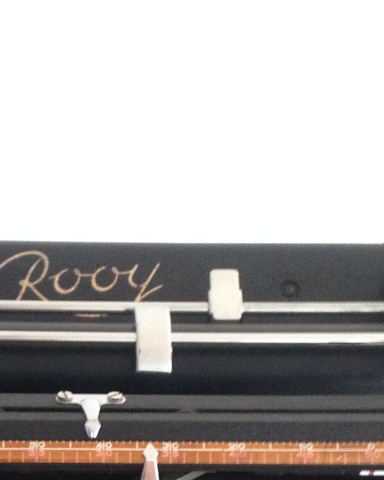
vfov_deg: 18.7
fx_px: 1378
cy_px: 570
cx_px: 56
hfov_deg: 15.7
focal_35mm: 97
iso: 320
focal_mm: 4.12
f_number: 2.4
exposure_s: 1/20
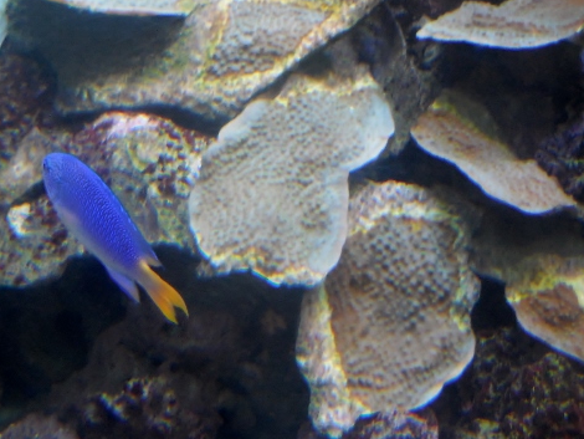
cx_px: 277
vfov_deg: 17.8
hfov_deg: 23.5
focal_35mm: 83
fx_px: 1401
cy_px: 223
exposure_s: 1/25
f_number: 4.5
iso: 400
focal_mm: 11
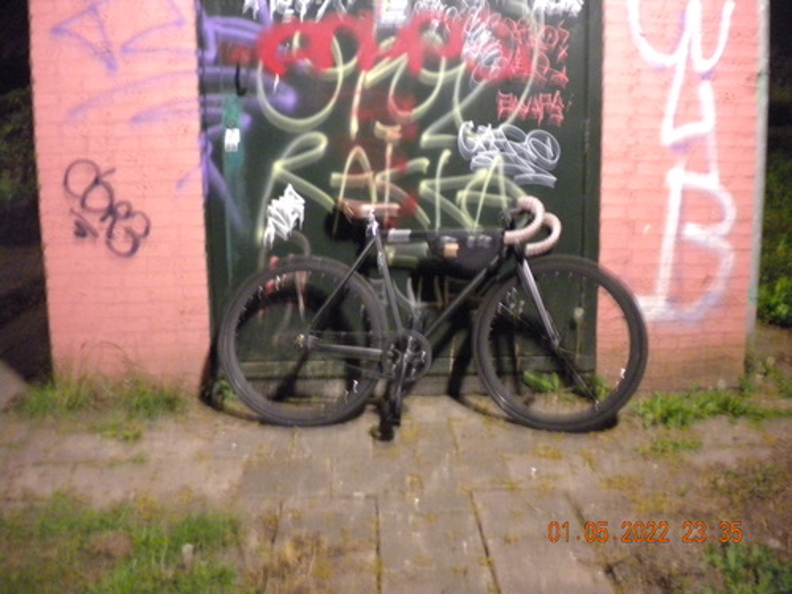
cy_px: 297
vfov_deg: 40.7
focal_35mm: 35
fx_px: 801
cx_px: 396
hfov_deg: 52.6
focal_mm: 6.3
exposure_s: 1
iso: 800
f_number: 3.1
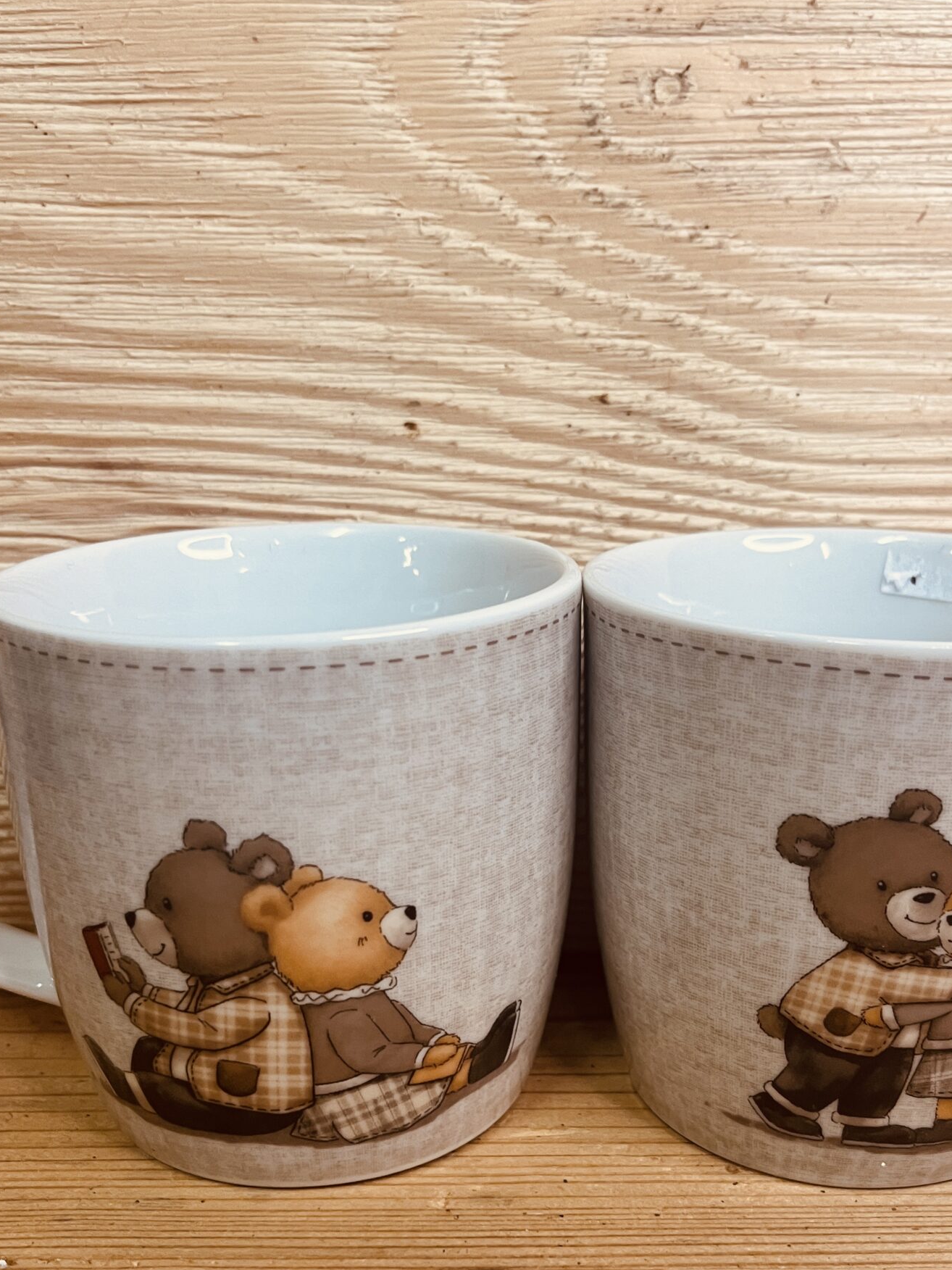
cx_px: 551
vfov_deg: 48.5
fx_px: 1393
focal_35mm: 38
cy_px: 805
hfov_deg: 37.6
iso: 64
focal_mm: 5.1
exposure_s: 1/50
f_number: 1.6
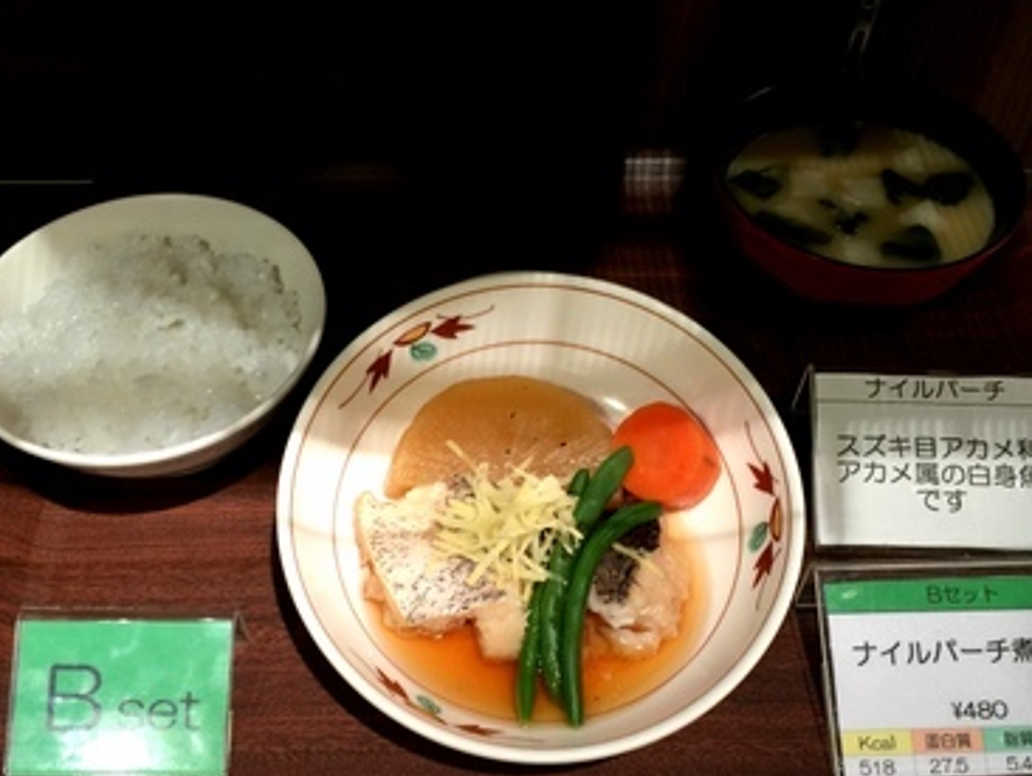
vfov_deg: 37.7
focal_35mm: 38
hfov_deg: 48.9
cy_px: 451
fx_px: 1134
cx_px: 505
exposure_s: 1/15
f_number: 2.2
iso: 32
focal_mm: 4.15
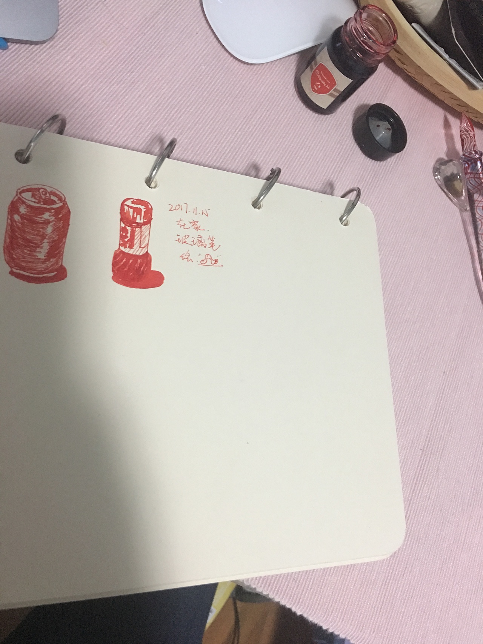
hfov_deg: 48.2
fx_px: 540
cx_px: 242
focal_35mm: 29
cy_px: 322
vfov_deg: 61.7
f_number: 2.2
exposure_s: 1/4
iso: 125
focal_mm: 4.15
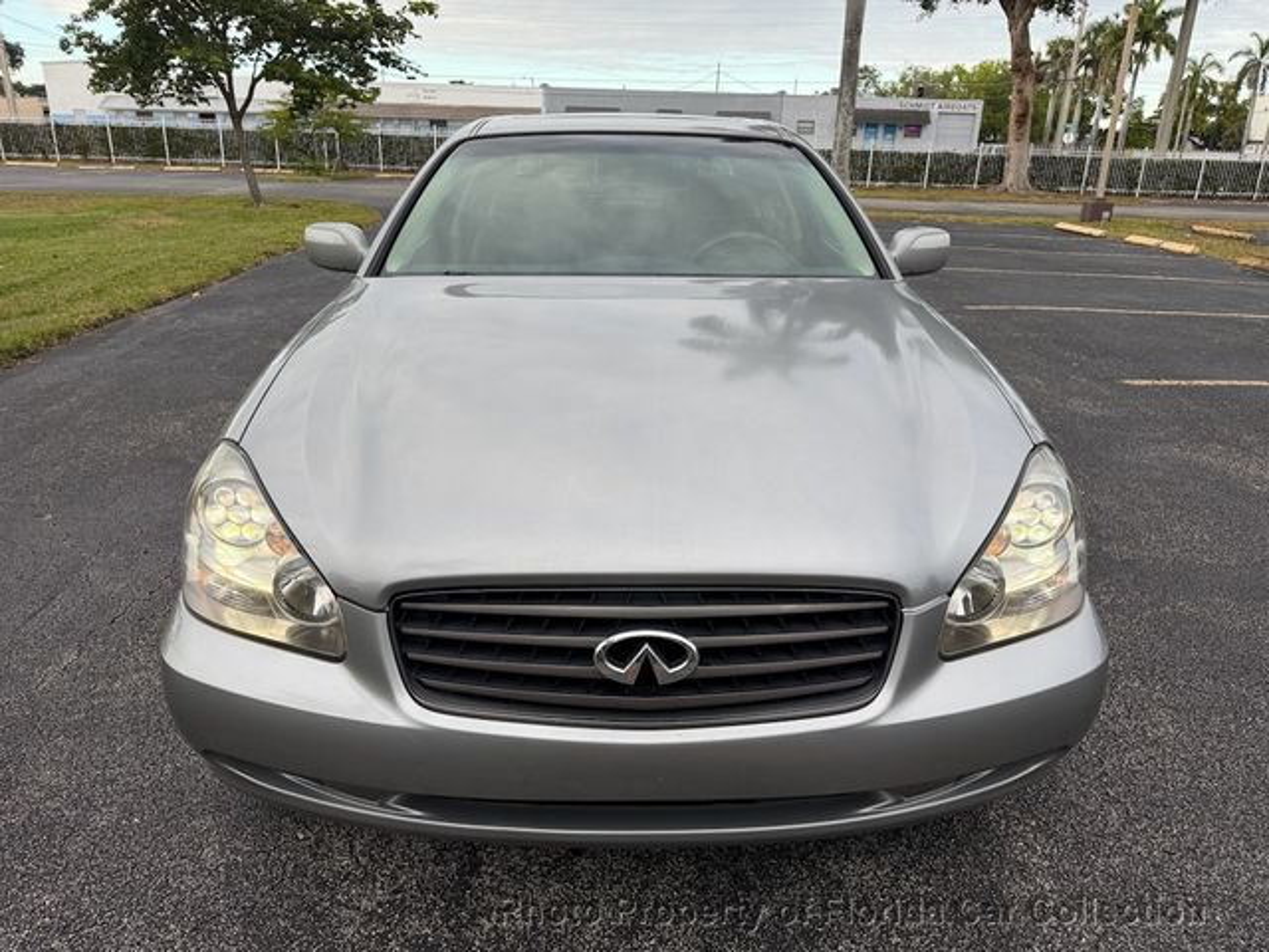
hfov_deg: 71.6
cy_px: 476
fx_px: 880
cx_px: 634
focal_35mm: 24
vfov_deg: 56.8
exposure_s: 1/593
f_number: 1.78
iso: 80
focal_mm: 6.76
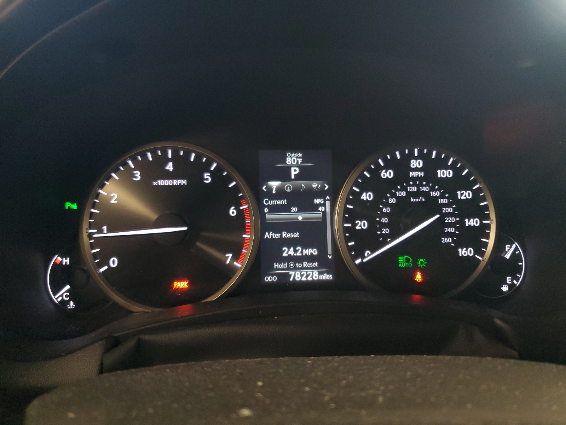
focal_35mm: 26
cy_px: 212
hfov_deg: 67.3
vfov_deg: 53.1
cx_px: 283
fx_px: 425
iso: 270
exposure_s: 1/50
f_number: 1.5
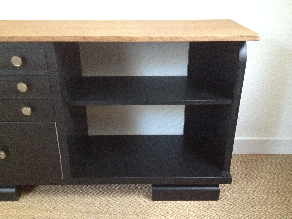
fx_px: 295
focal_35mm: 35
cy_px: 110
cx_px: 146
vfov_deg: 40.7
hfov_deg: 52.6
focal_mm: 4.28
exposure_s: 1/15
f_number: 2.4
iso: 640
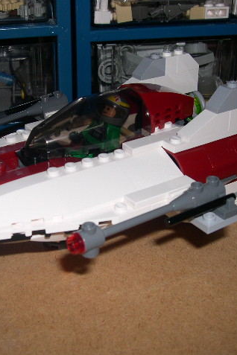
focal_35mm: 53
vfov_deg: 37.5
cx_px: 80
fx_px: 523
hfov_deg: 25.4
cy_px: 177
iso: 100
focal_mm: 8
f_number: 7.6
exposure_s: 1/60
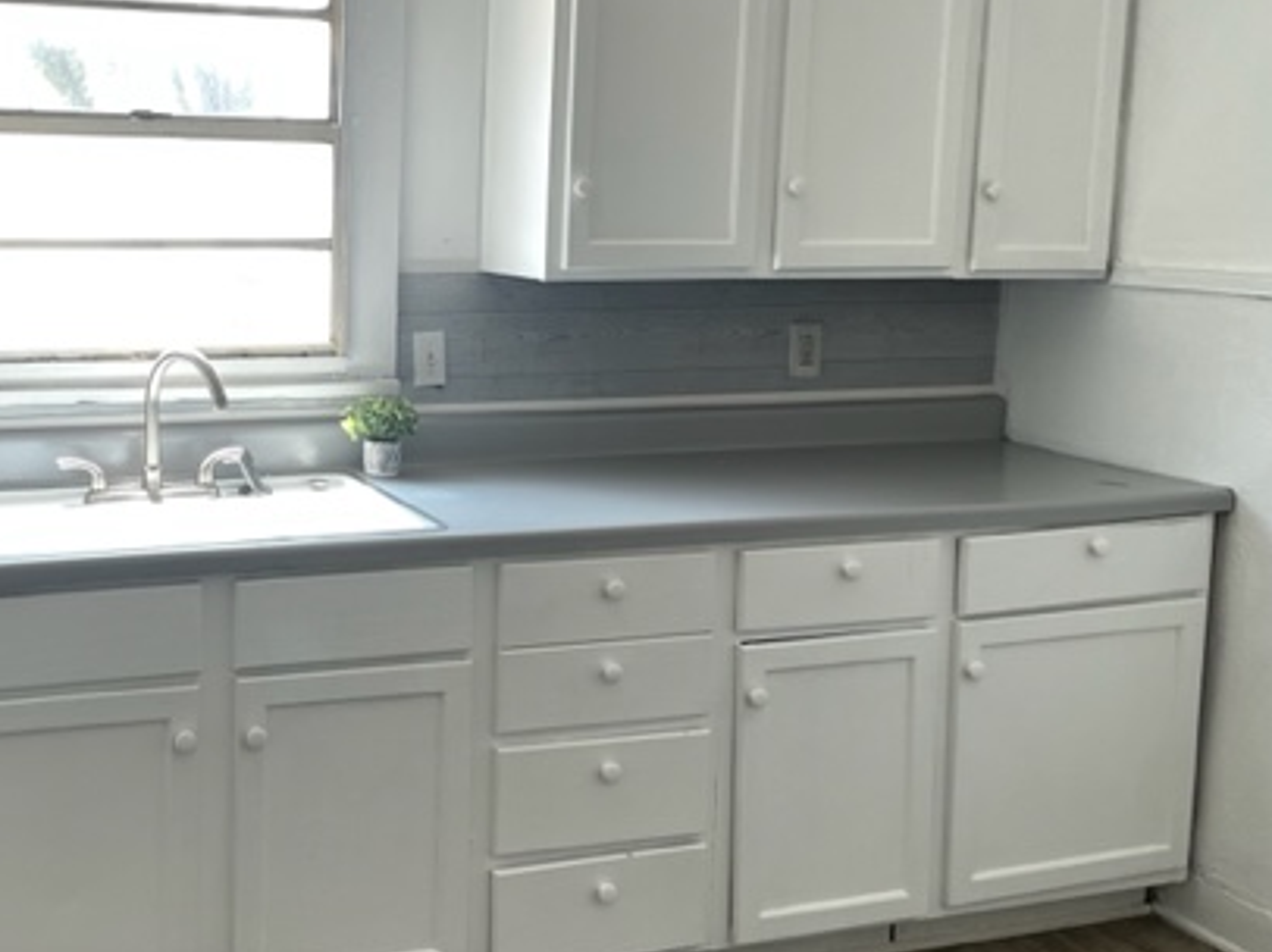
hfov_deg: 43.8
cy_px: 363
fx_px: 1506
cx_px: 273
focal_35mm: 41
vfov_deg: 34.9
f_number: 1.6
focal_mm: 4.2
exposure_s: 1/60
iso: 80
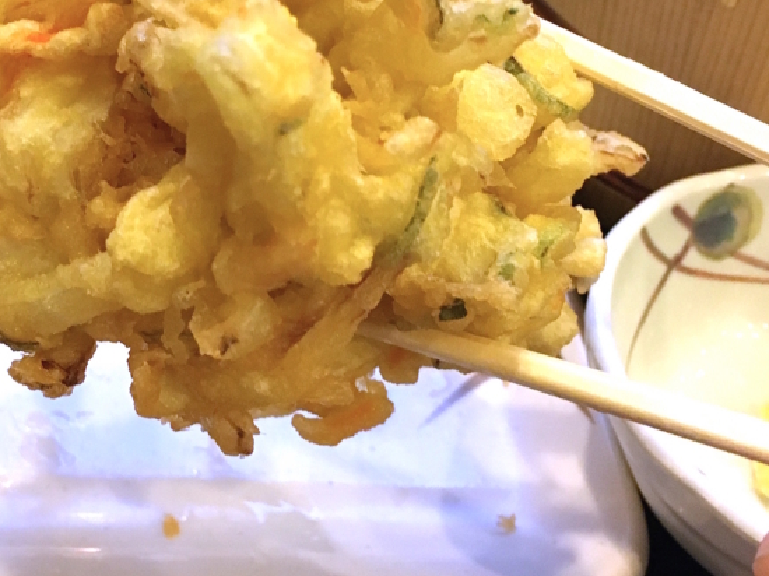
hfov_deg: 35.2
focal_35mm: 54
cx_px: 247
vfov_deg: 26.6
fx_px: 1199
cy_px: 129
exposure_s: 1/30
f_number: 2.2
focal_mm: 4.15
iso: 125
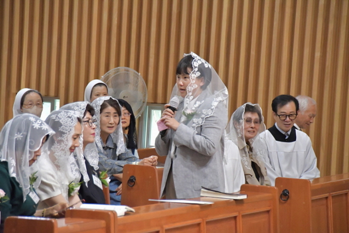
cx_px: 174
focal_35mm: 232
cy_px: 116
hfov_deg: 8.9
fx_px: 2249
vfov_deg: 5.9
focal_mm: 155
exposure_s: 1/250
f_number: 6
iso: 6400
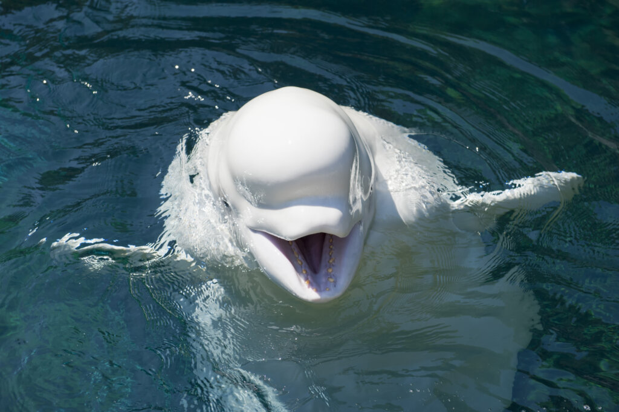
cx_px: 310
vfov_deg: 19.4
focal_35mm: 70
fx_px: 1203
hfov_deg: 28.9
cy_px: 206
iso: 400
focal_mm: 70
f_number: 5.6
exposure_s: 1/2000
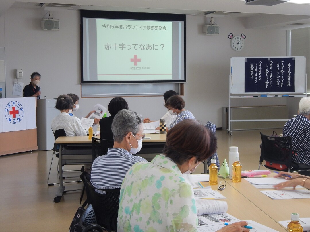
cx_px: 155
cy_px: 116
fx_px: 421
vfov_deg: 30.9
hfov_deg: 40.4
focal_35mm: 47
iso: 140
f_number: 4.1
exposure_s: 1/30
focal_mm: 8.4
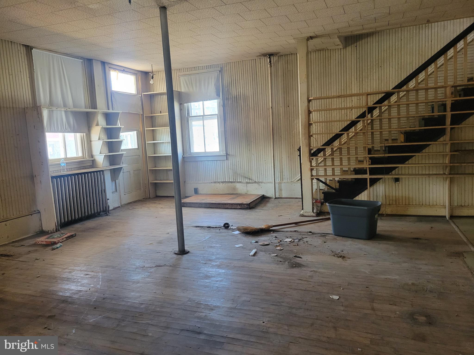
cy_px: 178
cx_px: 237
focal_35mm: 26
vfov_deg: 53.1
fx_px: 356
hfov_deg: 67.3
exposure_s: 1/120
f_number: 1.8
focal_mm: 5.4
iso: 320
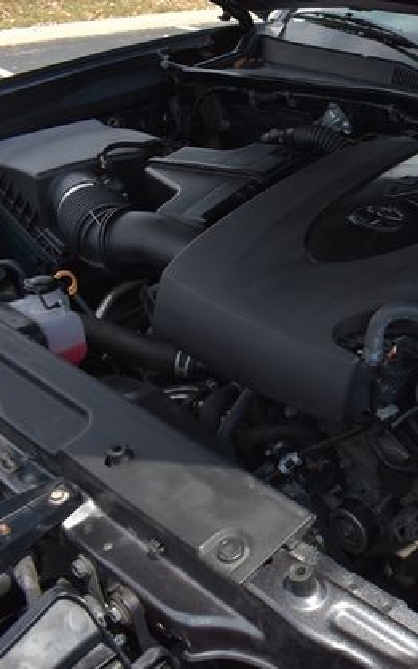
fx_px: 765
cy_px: 338
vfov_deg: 47.2
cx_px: 498
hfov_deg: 27.1
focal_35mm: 42
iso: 125
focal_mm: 18
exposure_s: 1/250
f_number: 8
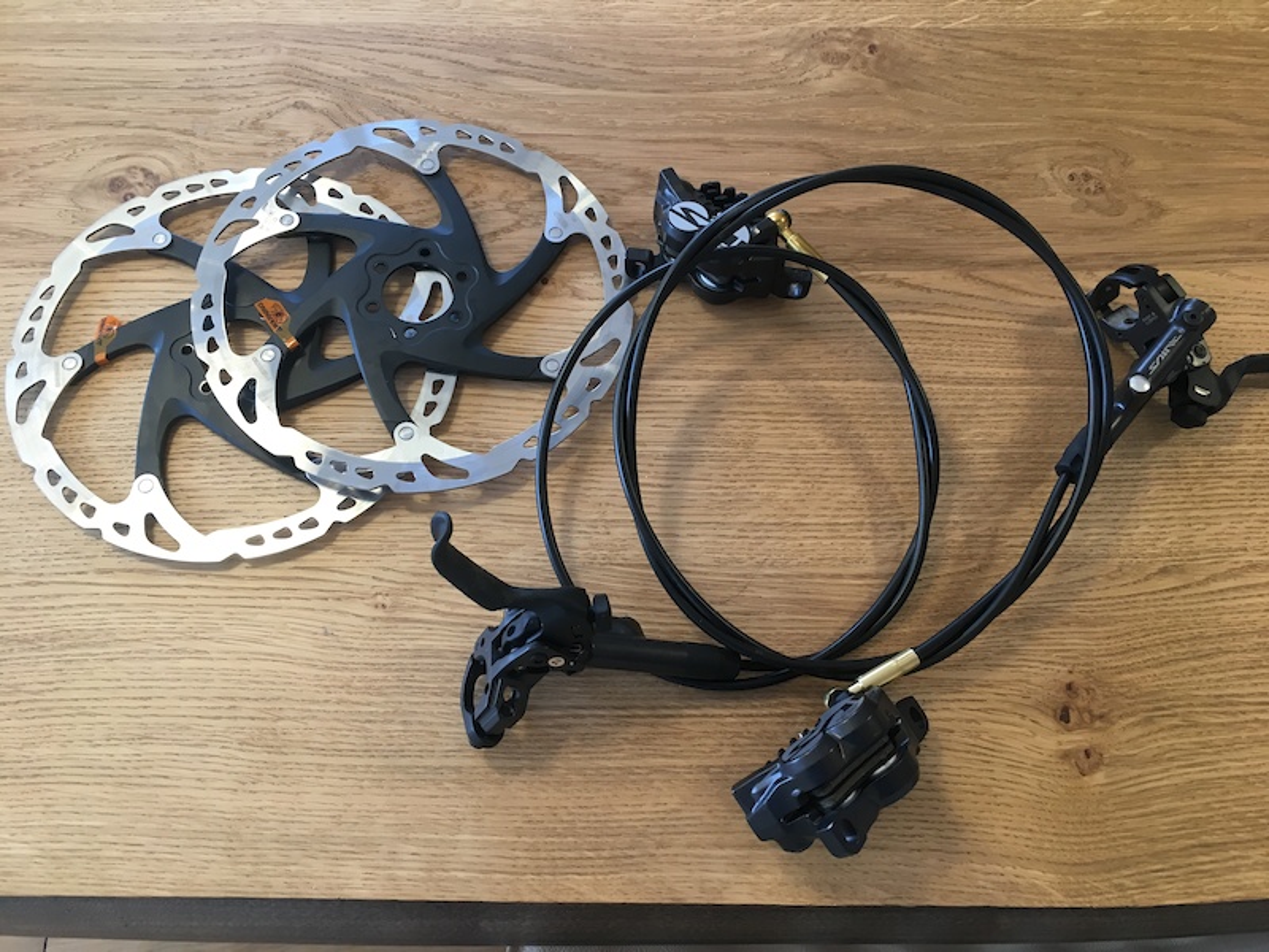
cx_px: 634
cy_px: 476
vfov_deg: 48.2
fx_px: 1063
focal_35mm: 29
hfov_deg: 61.7
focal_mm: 4.15
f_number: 2.2
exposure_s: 1/33
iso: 80
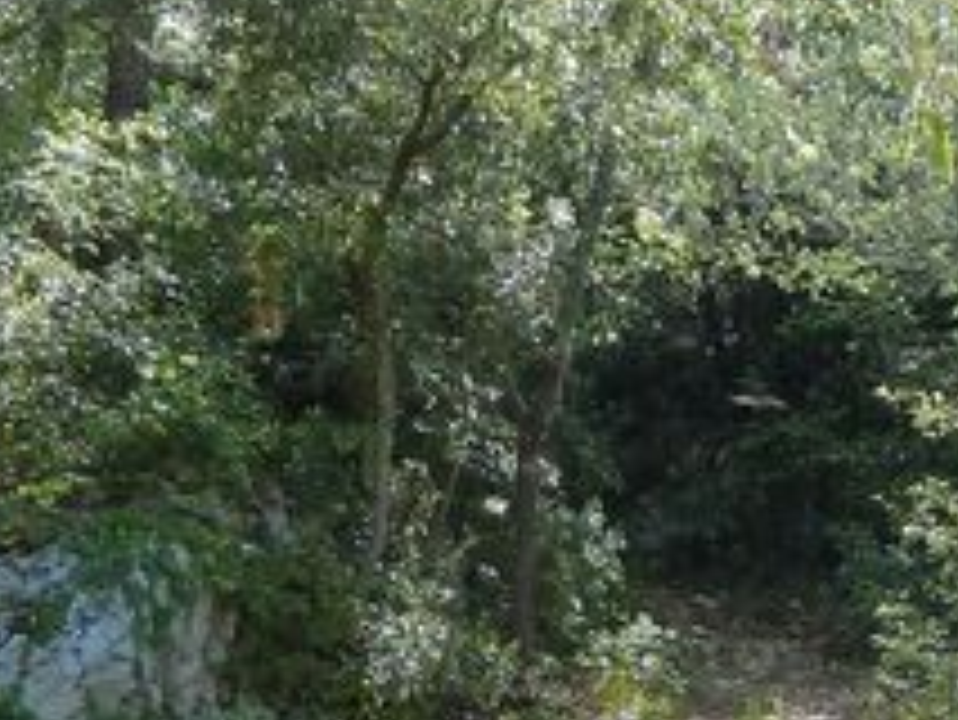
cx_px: 805
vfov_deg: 14.9
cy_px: 994
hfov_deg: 20.5
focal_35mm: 94
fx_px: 2603
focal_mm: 4.1
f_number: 3.3
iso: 125
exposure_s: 1/100
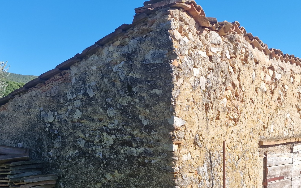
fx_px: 402
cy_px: 155
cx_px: 130
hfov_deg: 41.0
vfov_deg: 25.8
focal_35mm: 49
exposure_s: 1/792
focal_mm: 6.4
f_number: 1.8
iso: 50
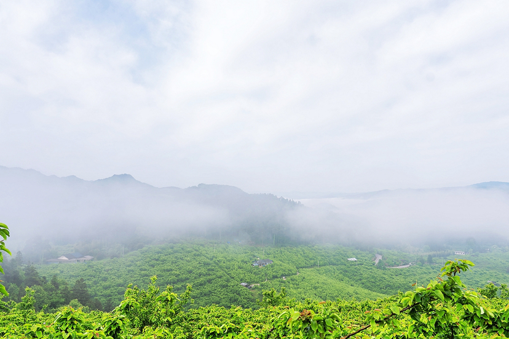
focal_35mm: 29
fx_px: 410
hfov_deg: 63.6
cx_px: 274
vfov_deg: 44.8
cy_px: 187
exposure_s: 1/125
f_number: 5.6
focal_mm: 24
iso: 100
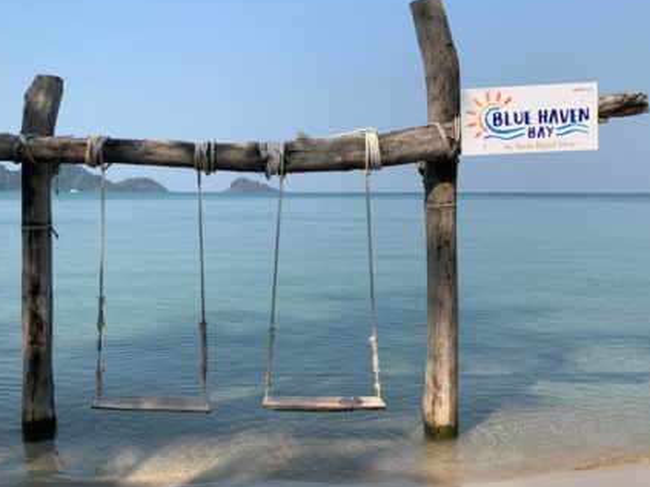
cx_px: 262
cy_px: 242
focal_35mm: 36
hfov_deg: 51.1
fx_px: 676
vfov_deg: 39.6
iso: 25
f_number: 1.8
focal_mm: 4.25
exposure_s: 1/2114
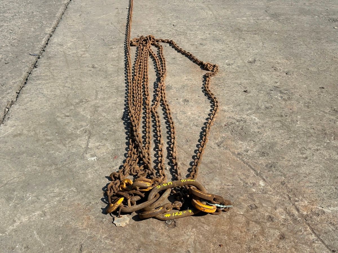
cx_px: 169
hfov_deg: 39.7
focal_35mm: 48
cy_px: 126
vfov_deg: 30.3
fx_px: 469
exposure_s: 1/4184
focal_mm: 6.86
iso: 64
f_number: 1.78
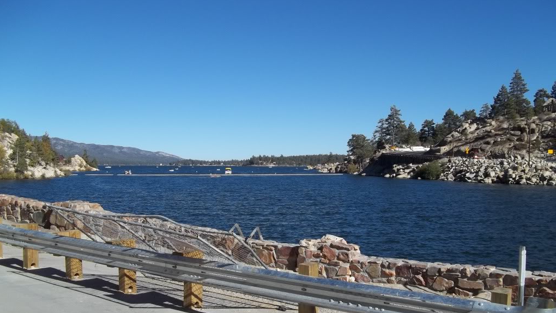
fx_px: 516
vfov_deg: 33.5
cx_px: 277
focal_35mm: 35
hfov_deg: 56.6
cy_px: 197
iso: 64
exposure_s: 1/200
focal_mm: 5.7
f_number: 8.8
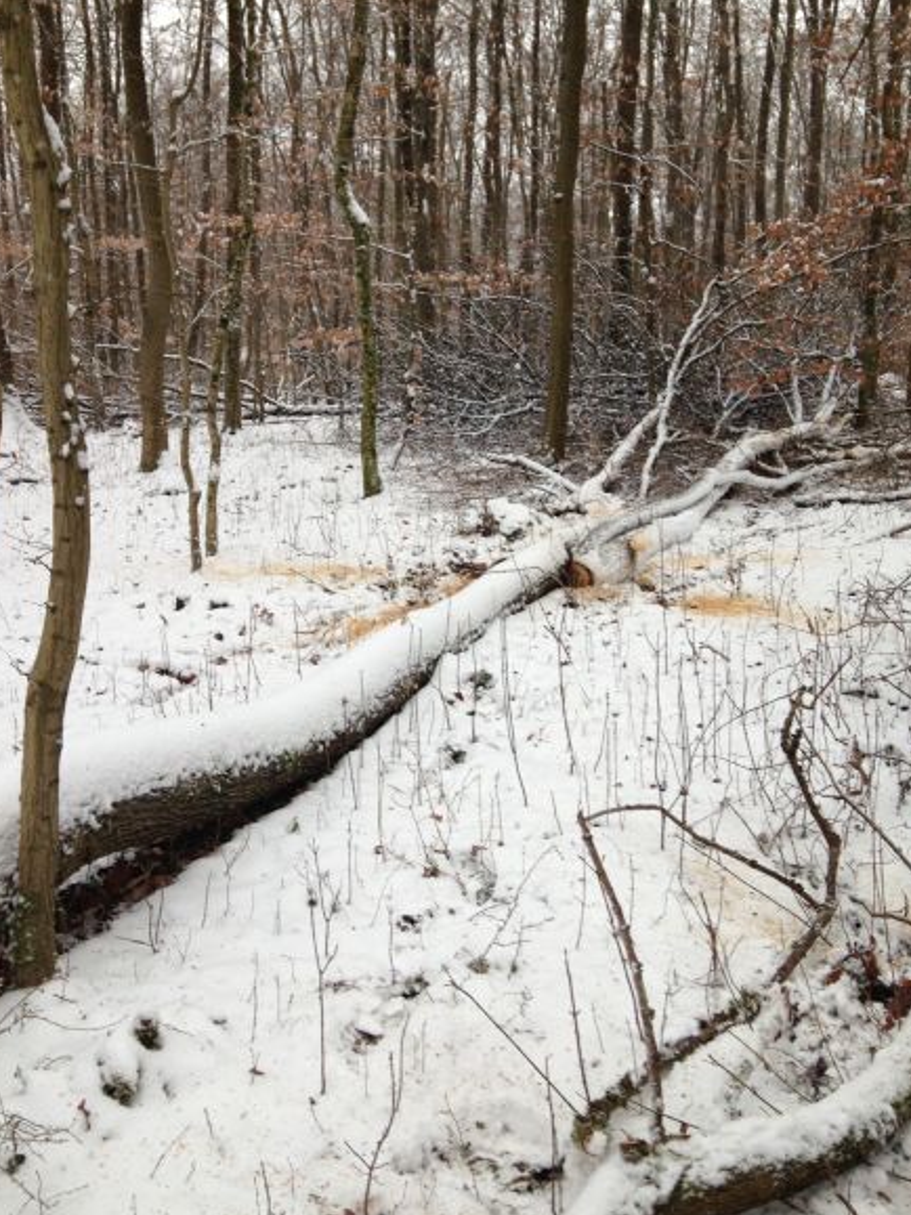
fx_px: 1334
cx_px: 409
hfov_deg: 37.7
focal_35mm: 38
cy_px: 545
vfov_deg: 48.9
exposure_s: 1/120
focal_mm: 4.13
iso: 50
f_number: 2.4
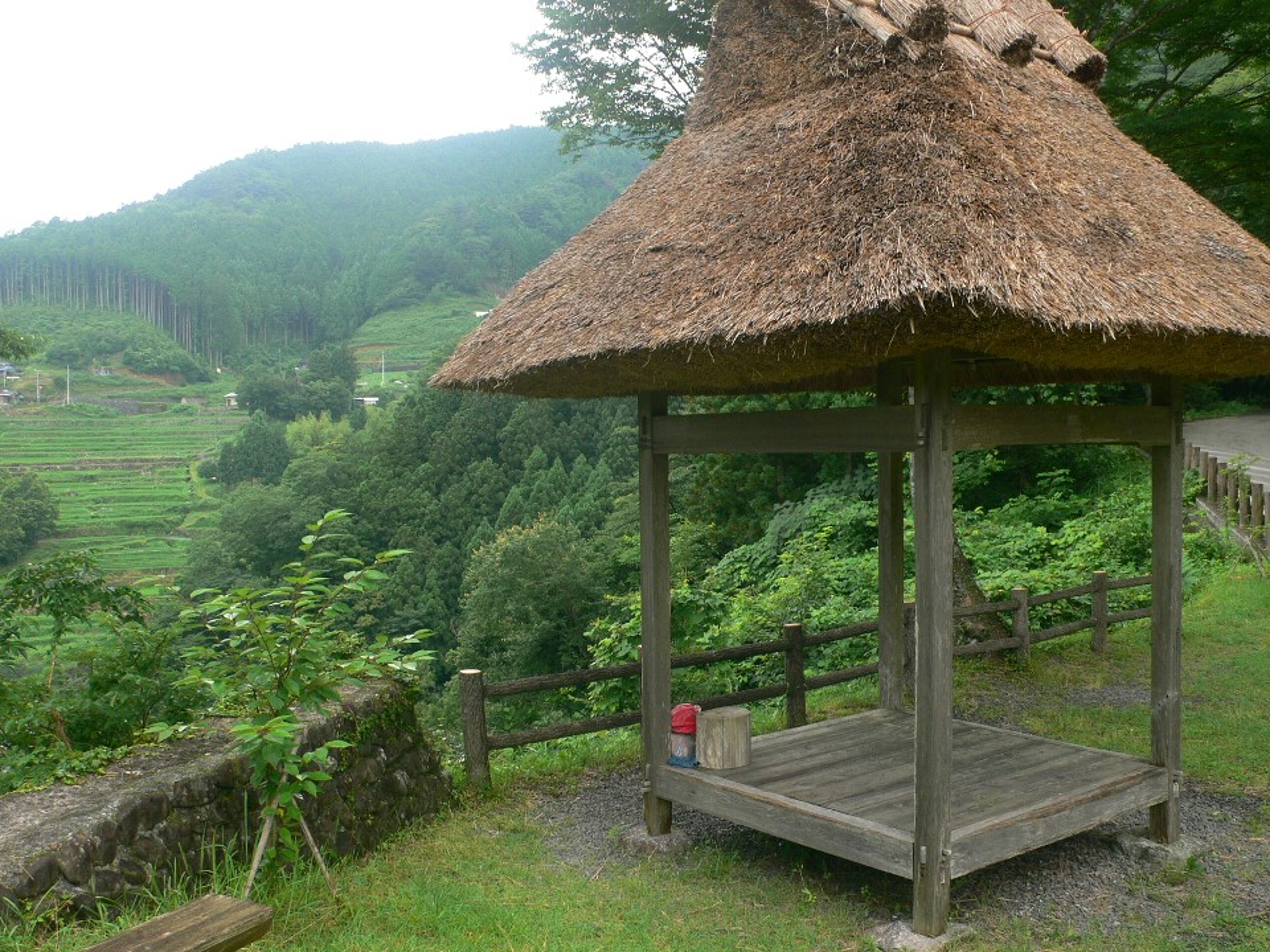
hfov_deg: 54.0
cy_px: 476
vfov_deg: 41.8
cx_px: 635
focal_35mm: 34
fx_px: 1247
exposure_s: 1/100
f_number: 3.6
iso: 80
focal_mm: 6.3
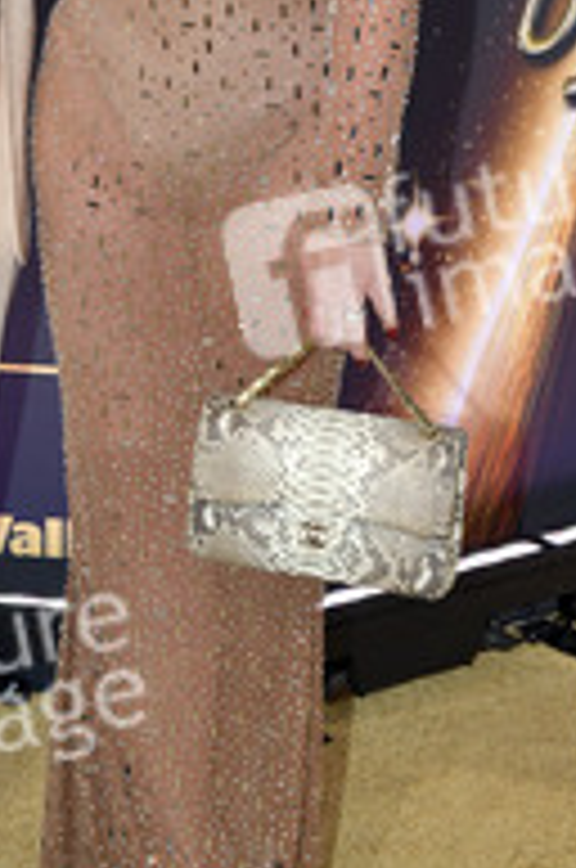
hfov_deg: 12.5
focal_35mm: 108
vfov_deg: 18.5
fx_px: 2601
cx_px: 45
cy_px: 27
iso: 1250
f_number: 6.3
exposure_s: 1/250
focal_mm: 52
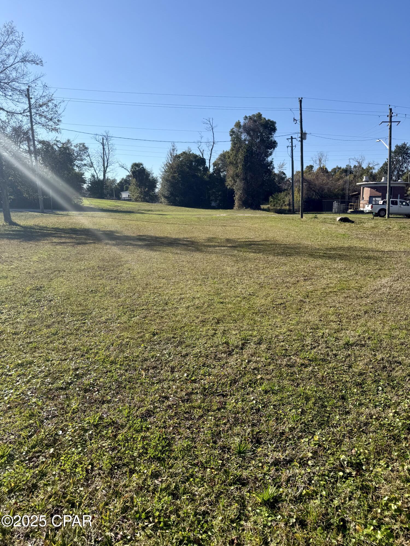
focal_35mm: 24
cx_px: 205
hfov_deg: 56.8
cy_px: 273
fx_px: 379
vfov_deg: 71.6
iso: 80
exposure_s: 1/4975
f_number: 1.78
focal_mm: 6.76
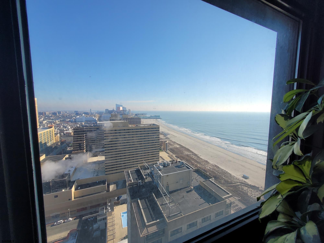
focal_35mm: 13
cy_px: 122
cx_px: 162
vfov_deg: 89.9
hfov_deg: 106.2
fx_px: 122
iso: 40
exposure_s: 1/827
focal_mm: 1.74
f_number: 2.2
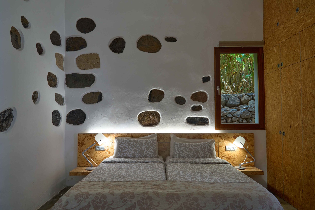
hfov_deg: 73.7
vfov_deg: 53.1
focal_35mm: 24
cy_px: 105
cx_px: 158
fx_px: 210
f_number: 4.5
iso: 500
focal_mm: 24
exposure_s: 1/100
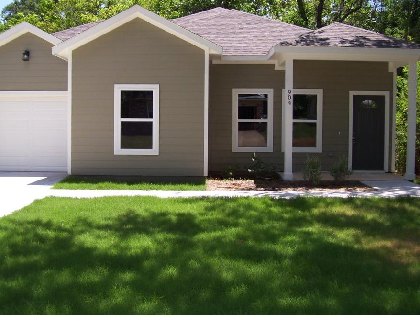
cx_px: 188
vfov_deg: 34.3
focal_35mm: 42
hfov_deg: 44.7
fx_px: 509
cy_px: 143
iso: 80
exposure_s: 1/640
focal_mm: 6
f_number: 2.7
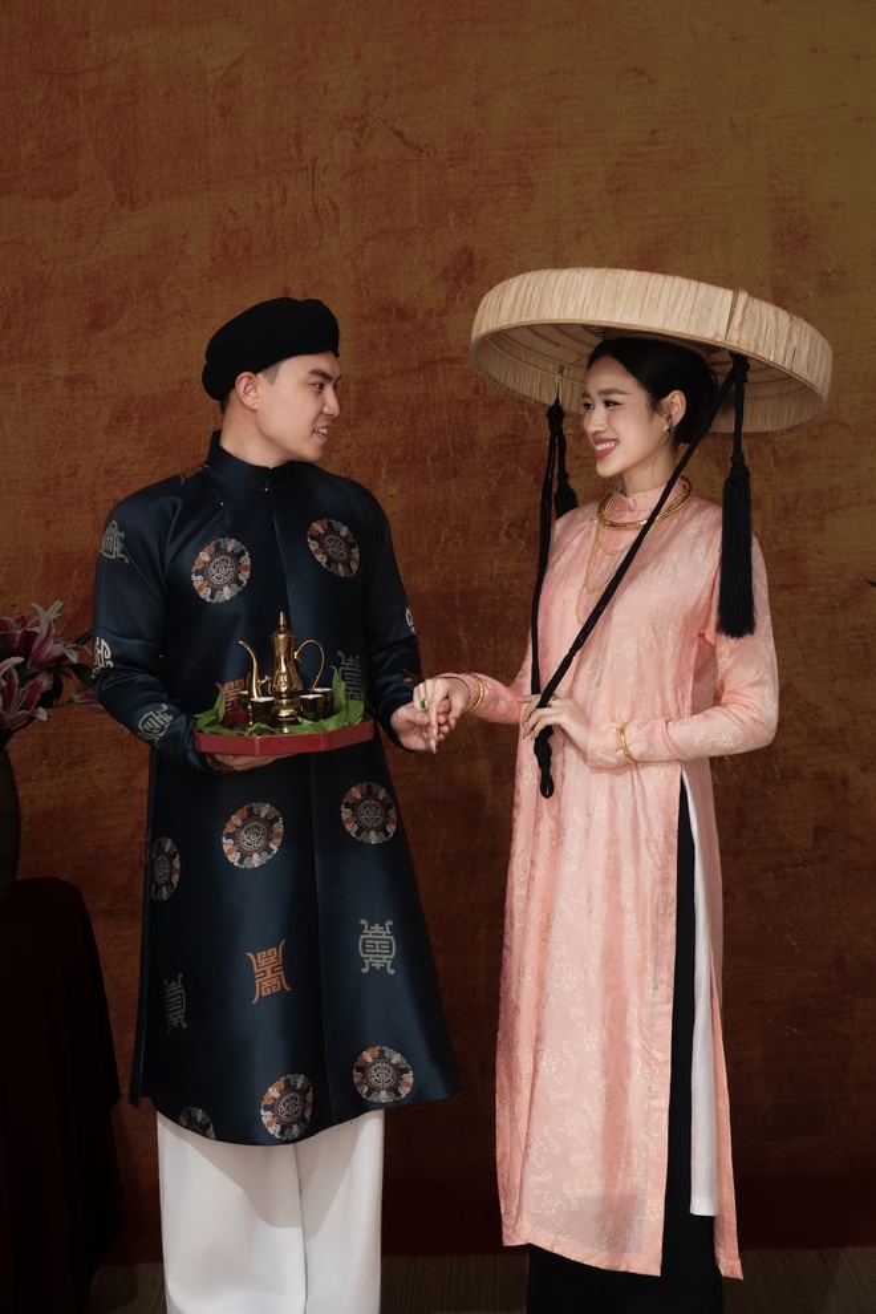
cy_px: 657
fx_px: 2372
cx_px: 438
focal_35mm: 65
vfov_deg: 31.0
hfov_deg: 20.9
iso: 400
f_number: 7.1
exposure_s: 1/125
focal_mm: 65
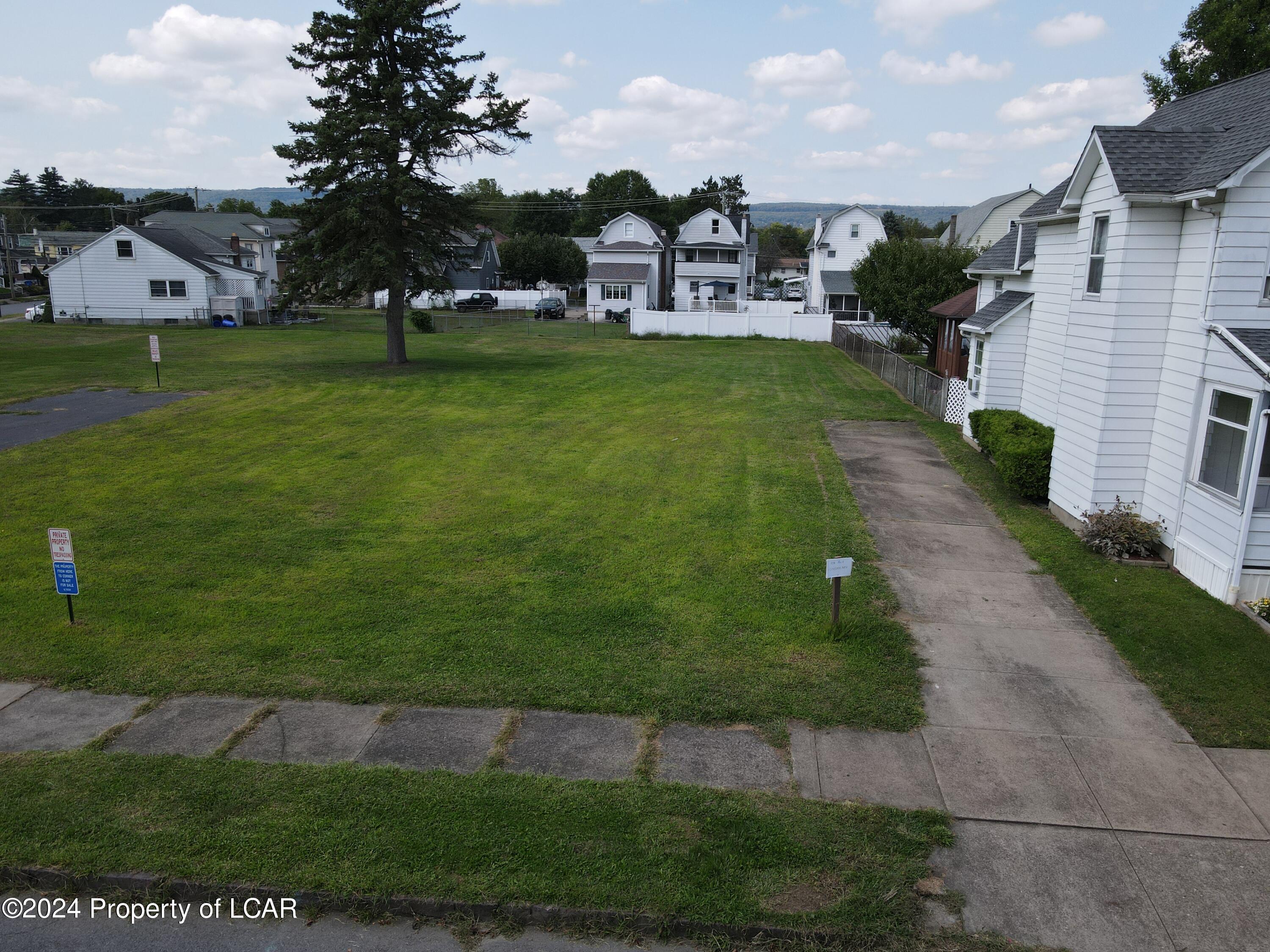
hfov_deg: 71.6
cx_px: 635
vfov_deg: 56.8
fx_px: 881
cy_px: 476
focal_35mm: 24
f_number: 2.8
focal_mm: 4.5
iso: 100
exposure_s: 1/640
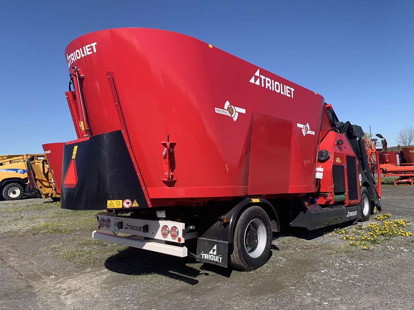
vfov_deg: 53.1
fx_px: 311
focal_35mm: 26
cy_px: 155
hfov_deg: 67.3
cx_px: 207
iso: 25
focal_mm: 4.25
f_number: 1.8
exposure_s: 1/1748
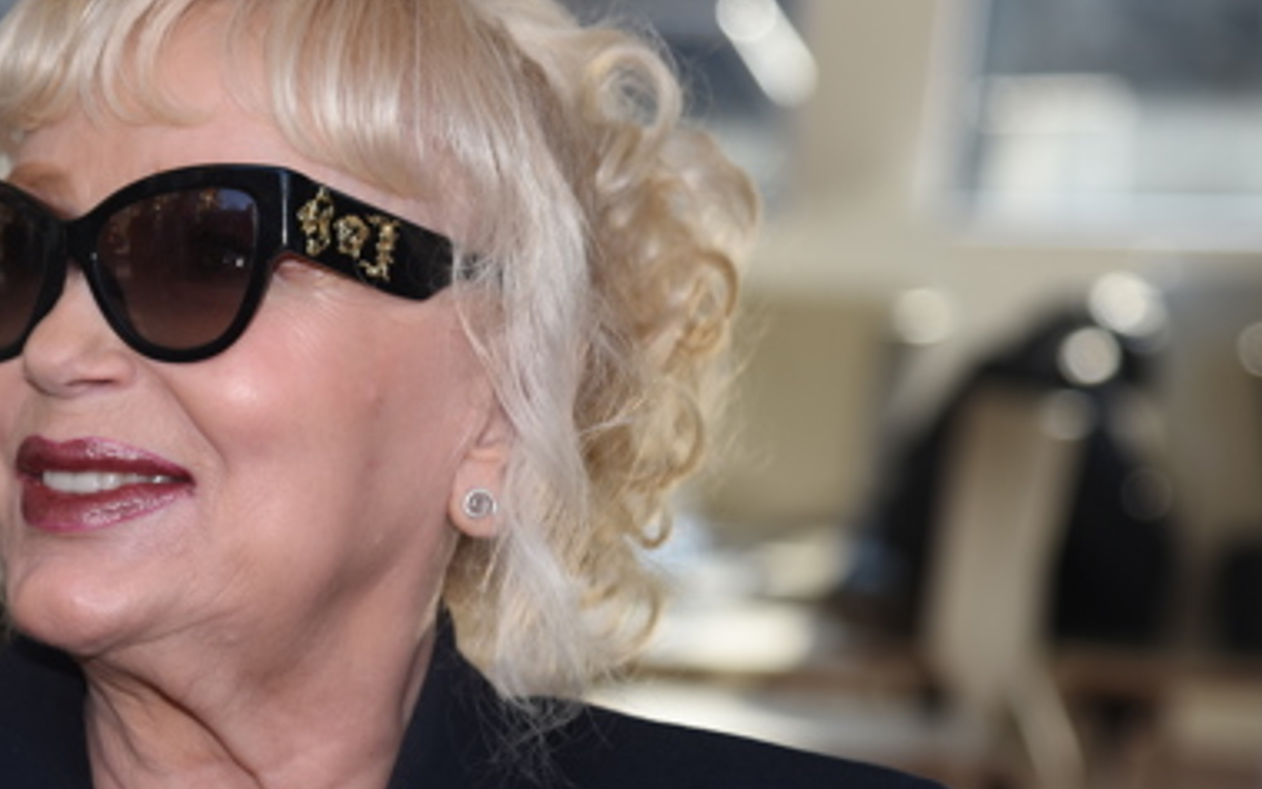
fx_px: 6708
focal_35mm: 195
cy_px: 559
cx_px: 130
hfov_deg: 10.7
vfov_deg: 6.7
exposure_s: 1/100
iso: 100
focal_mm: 105
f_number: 5
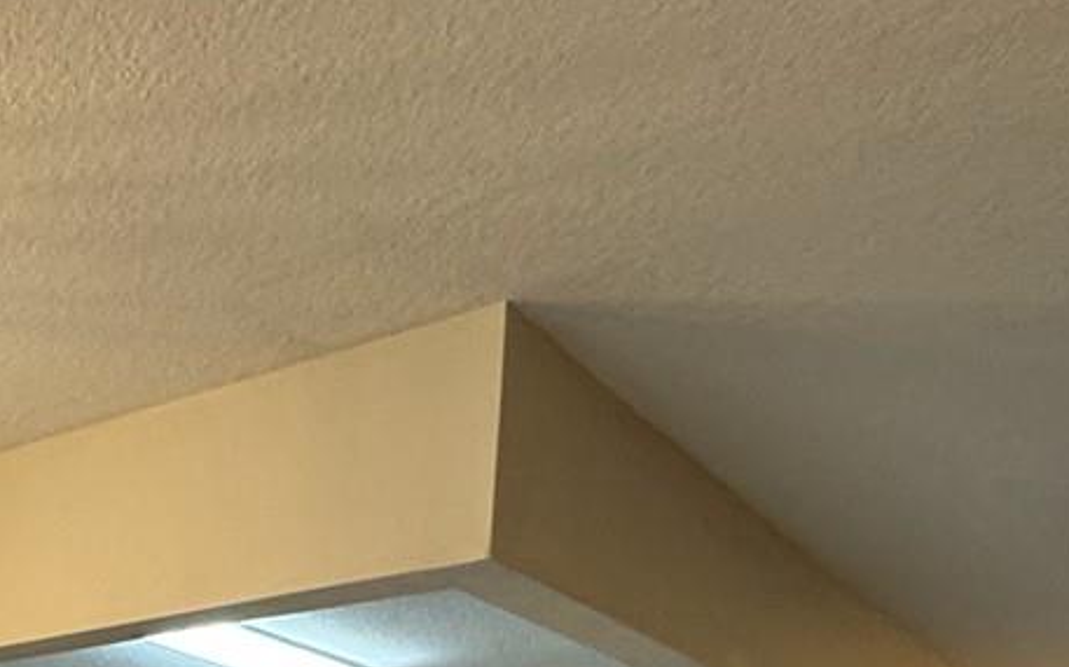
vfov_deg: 19.7
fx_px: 1514
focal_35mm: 52
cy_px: 1135
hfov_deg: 30.3
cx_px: -339
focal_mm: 2.22
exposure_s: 1/60
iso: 200
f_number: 2.2
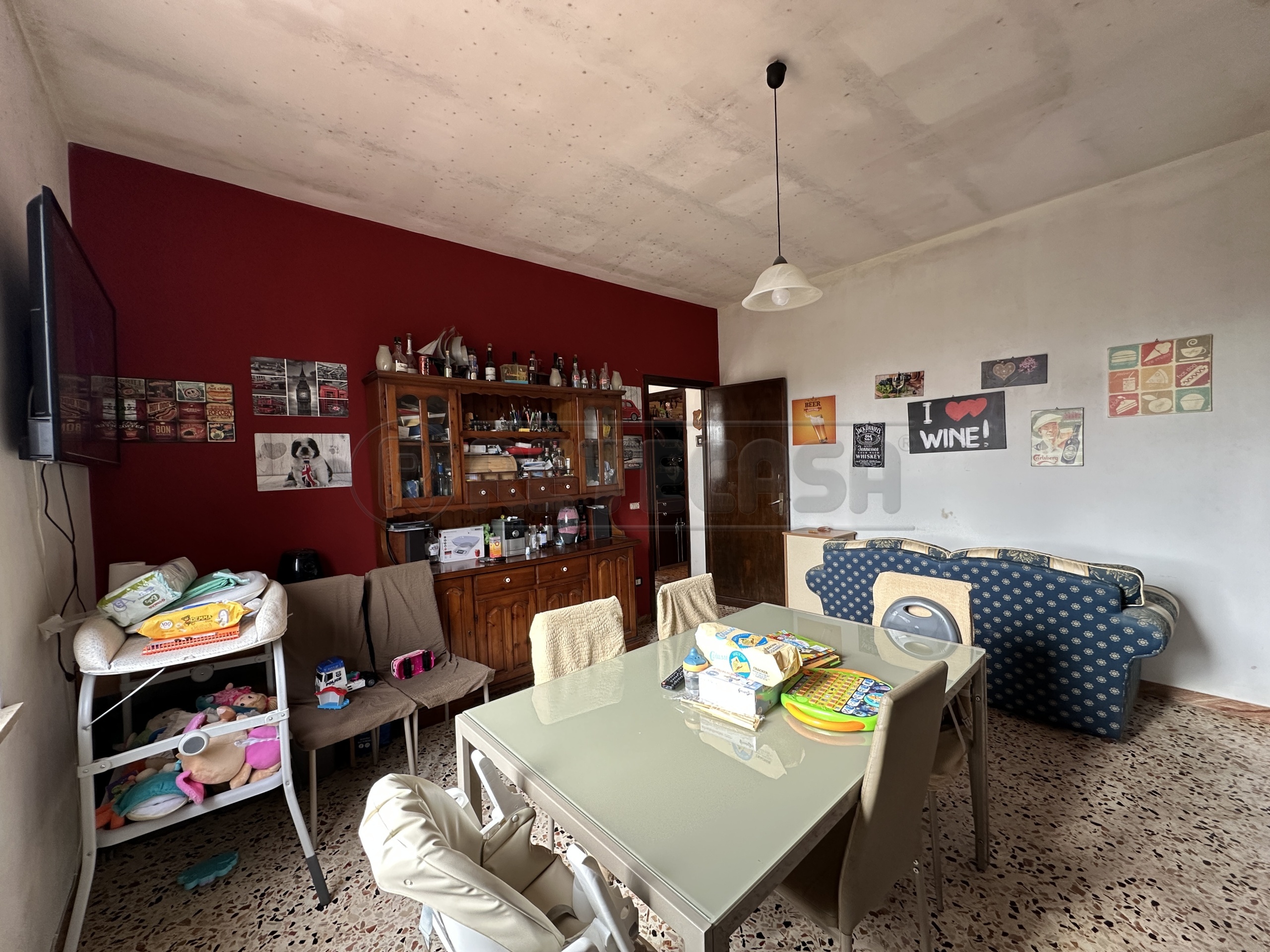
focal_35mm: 14
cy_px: 476
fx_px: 514
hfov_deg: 102.1
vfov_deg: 85.7
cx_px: 635
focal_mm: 2.22
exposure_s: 1/99
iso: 125
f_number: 2.2
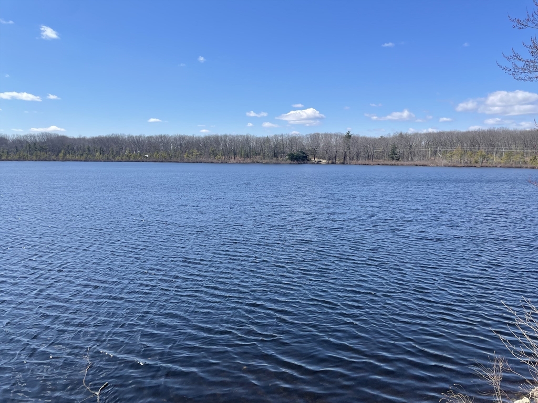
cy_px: 202
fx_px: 404
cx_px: 269
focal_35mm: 26
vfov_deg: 53.1
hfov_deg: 67.3
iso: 32
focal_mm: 4.2
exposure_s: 1/3125
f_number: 1.6
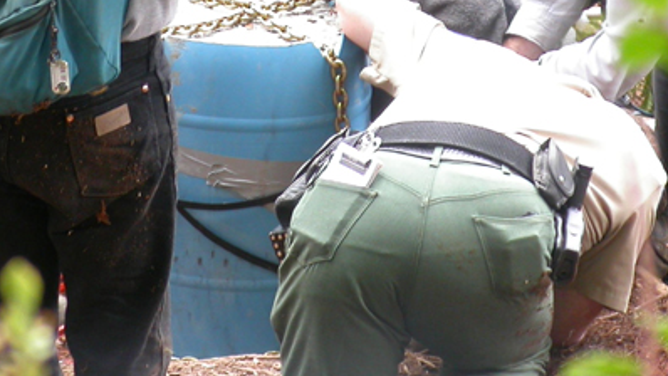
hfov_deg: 14.8
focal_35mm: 145
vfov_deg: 8.3
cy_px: -29
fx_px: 2569
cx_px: 217
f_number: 3.3
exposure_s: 1/30
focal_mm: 14.4
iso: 100
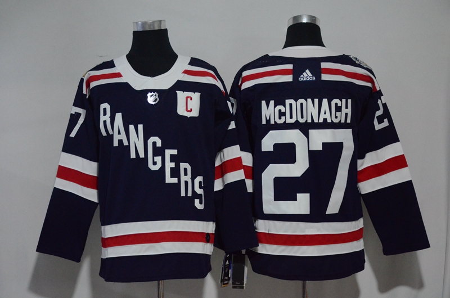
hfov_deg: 32.0
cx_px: 225
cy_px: 149
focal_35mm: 63
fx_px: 786
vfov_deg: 21.5
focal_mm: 42
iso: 4000
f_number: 5
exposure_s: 1/100
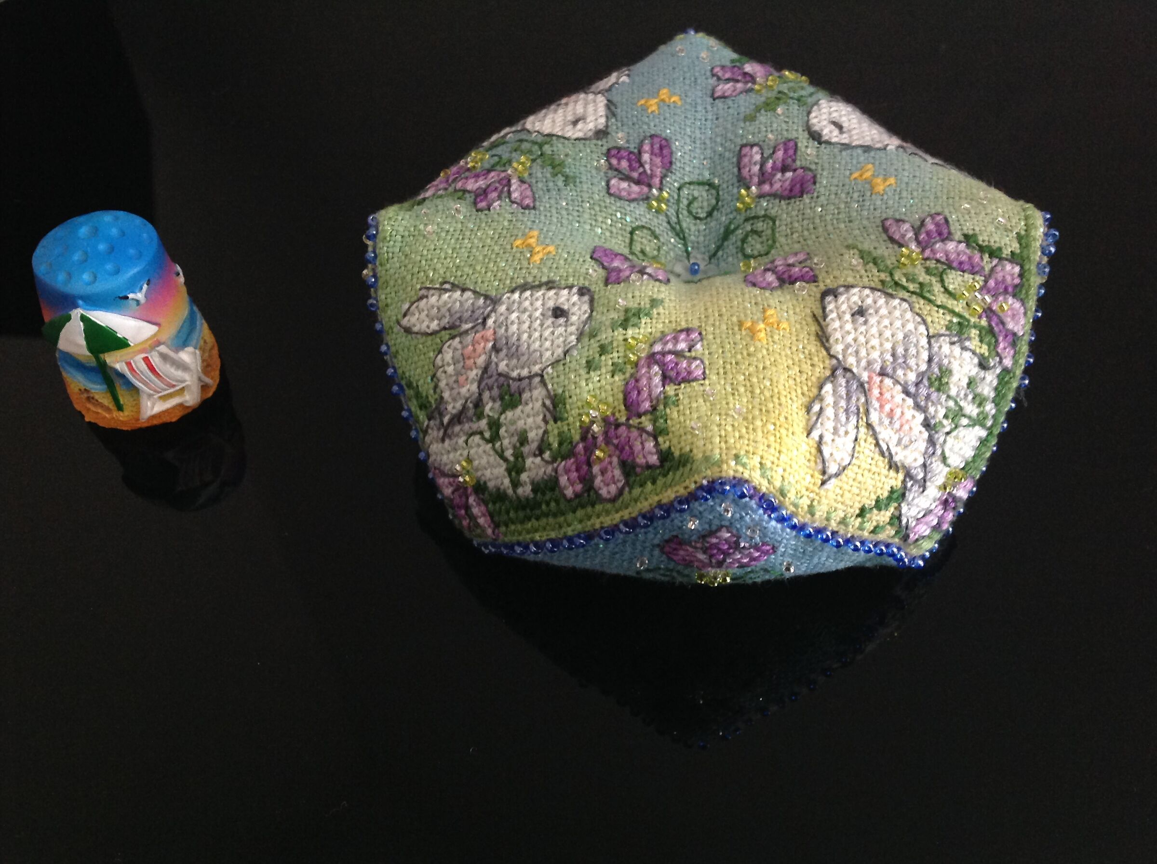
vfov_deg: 40.6
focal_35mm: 35
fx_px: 1168
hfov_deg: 52.7
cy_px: 432
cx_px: 578
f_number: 2.4
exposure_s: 1/15
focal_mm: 4.28
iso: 200
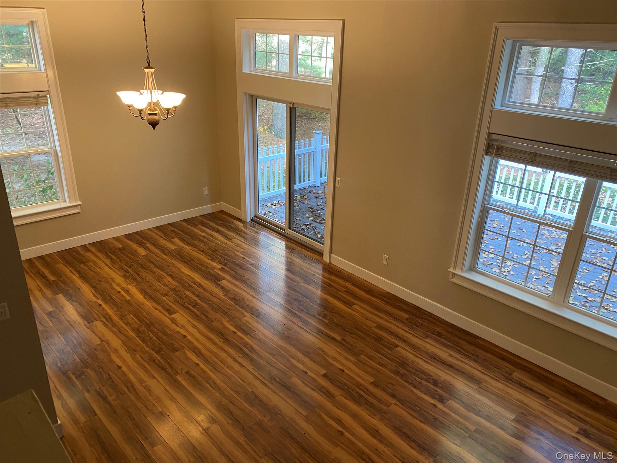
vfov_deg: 53.1
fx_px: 463
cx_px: 308
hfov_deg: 67.3
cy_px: 232
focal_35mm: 26
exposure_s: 1/60
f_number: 1.8
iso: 200
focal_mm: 4.25
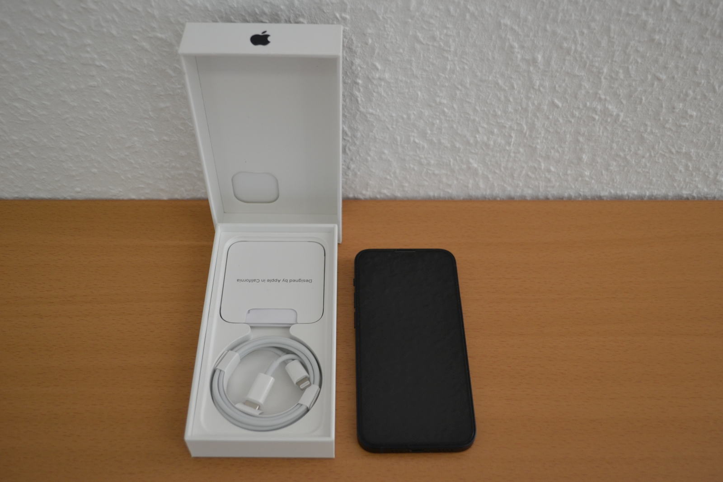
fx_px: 723
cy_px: 241
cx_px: 362
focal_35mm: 36
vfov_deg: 36.9
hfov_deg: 53.1
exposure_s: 1/60
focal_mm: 24
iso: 450
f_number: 4
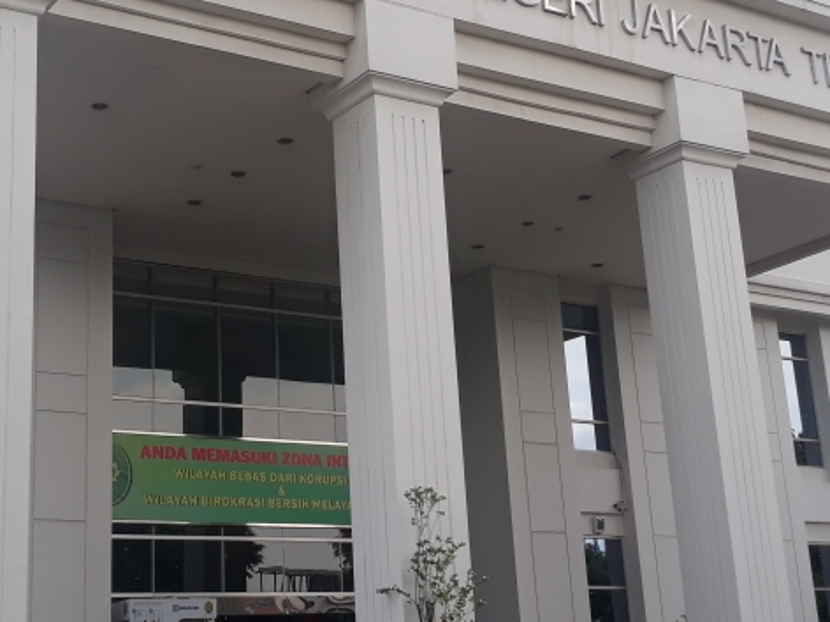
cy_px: 257
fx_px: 1415
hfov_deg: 32.7
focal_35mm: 59
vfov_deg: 24.8
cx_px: 404
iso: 40
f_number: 1.7
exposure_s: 1/633
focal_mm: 3.71
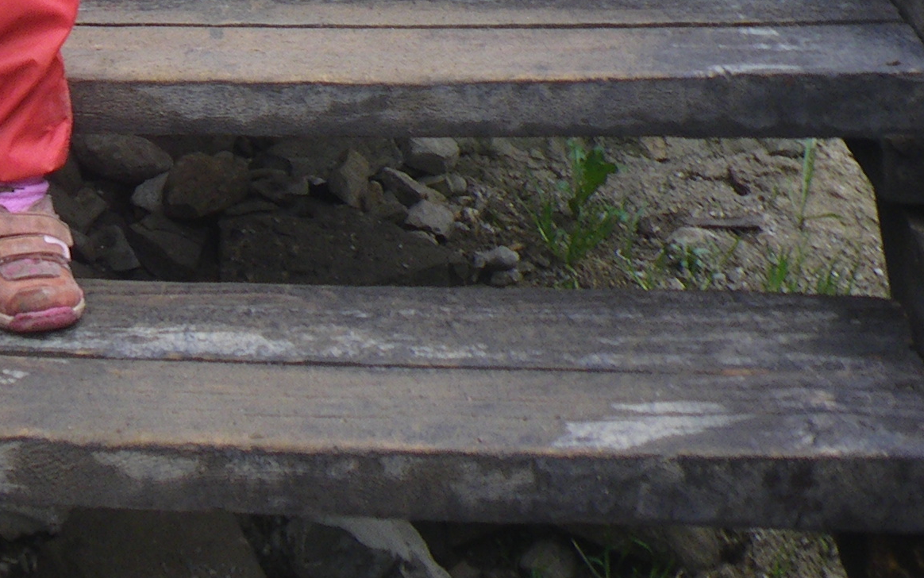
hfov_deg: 21.5
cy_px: -288
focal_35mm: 93
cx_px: -10
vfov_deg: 13.3
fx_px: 2342
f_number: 3.5
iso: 50
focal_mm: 5
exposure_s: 1/80
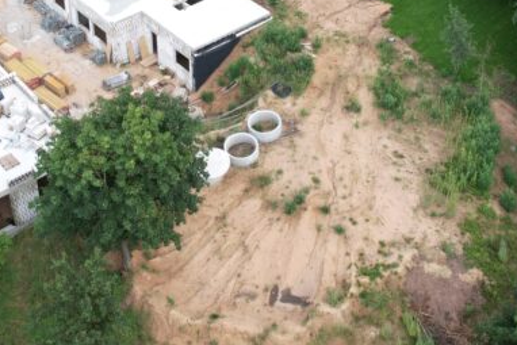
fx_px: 848
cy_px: -14
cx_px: 185
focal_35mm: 59
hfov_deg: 33.7
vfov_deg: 22.0
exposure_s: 1/320
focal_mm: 8.38
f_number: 2.8
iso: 100
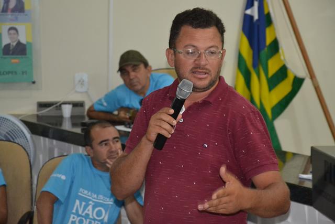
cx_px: 168
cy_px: 112
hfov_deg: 15.2
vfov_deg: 10.2
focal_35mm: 135
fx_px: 1256
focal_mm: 90
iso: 3200
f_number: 5.6
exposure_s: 1/60
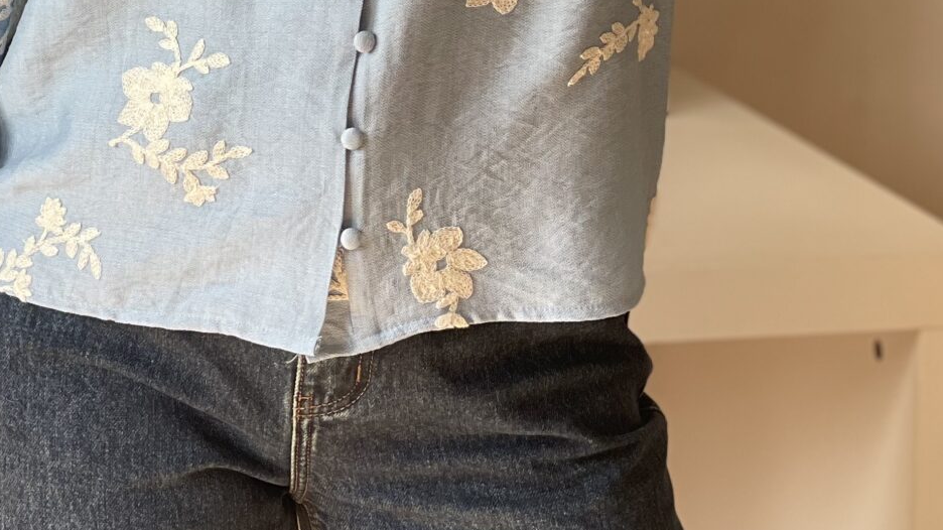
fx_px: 3100
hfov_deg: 17.3
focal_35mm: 124
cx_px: 349
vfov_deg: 9.5
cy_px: -269
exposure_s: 1/122
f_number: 2
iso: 40
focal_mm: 6
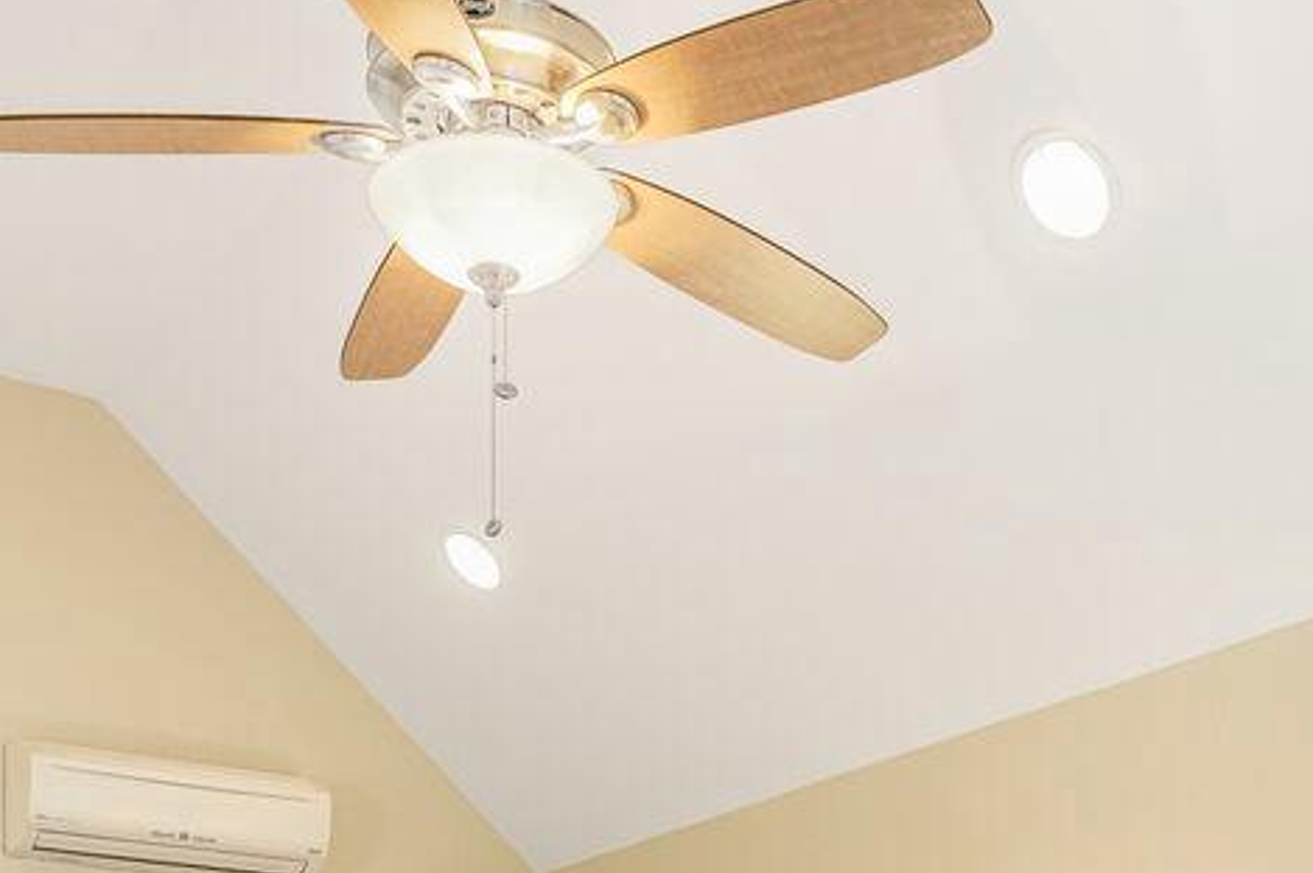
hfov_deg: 32.9
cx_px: 784
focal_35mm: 61
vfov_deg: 19.3
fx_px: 2217
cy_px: 1326
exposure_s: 1/30
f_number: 4
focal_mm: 16.5
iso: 200
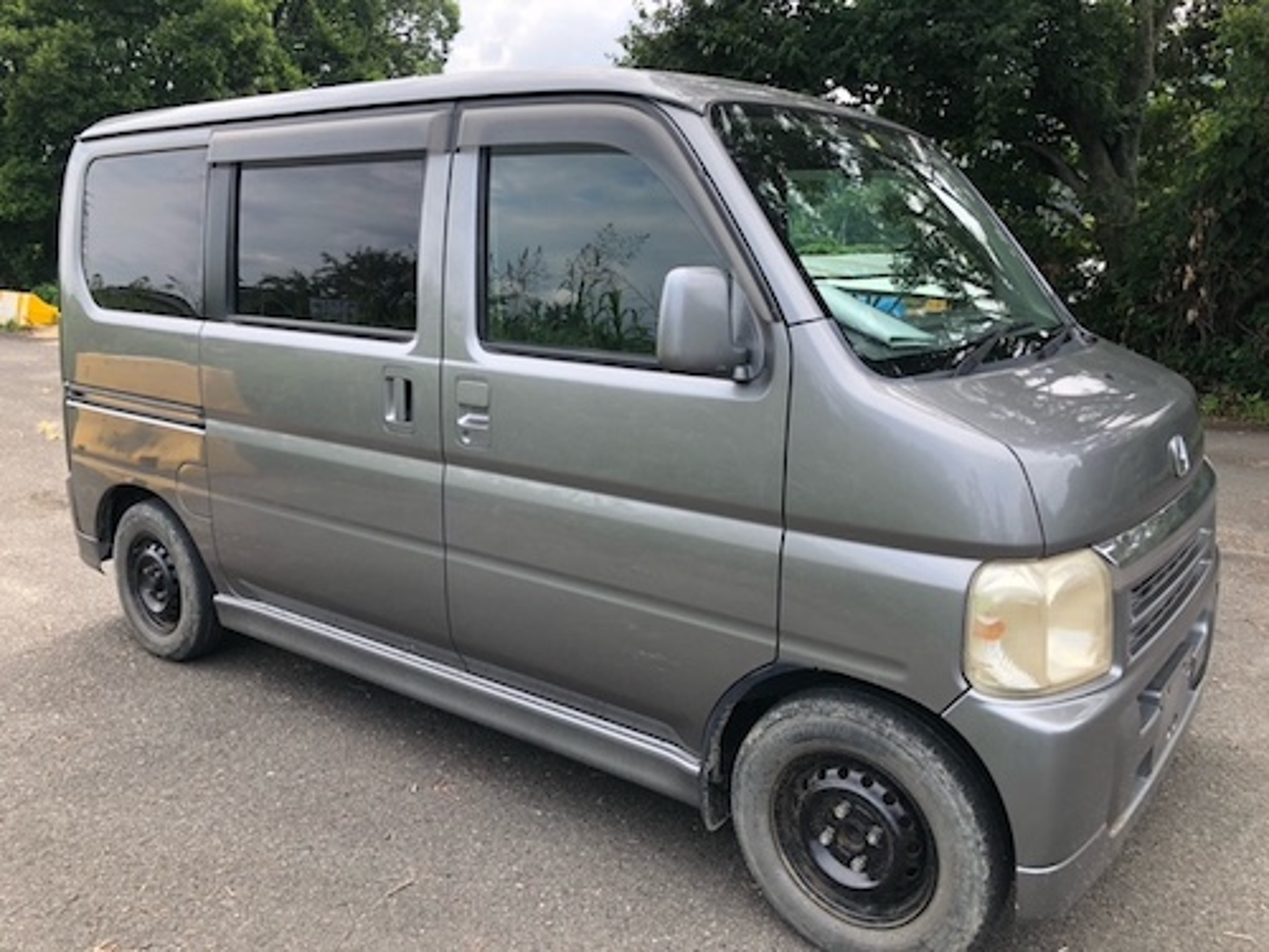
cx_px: 634
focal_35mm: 28
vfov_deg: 49.7
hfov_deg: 63.4
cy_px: 476
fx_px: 1026
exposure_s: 1/480
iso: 20
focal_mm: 4
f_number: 1.8
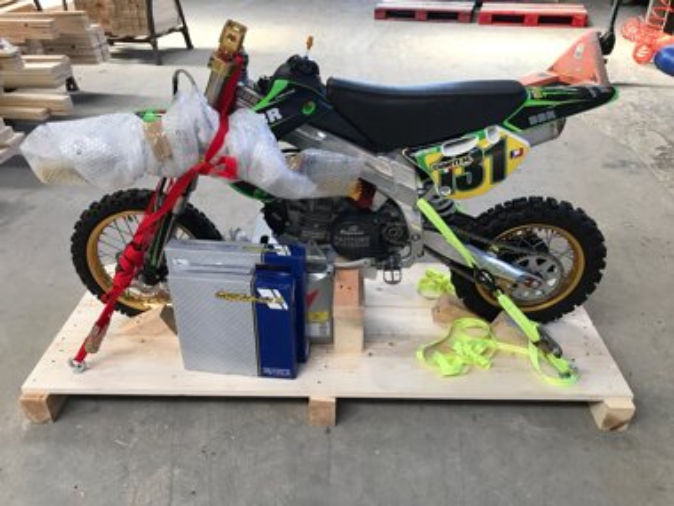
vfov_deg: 49.7
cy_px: 253
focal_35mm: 28
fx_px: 545
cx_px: 337
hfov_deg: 63.4
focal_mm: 3.99
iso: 20
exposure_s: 1/33
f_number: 1.8
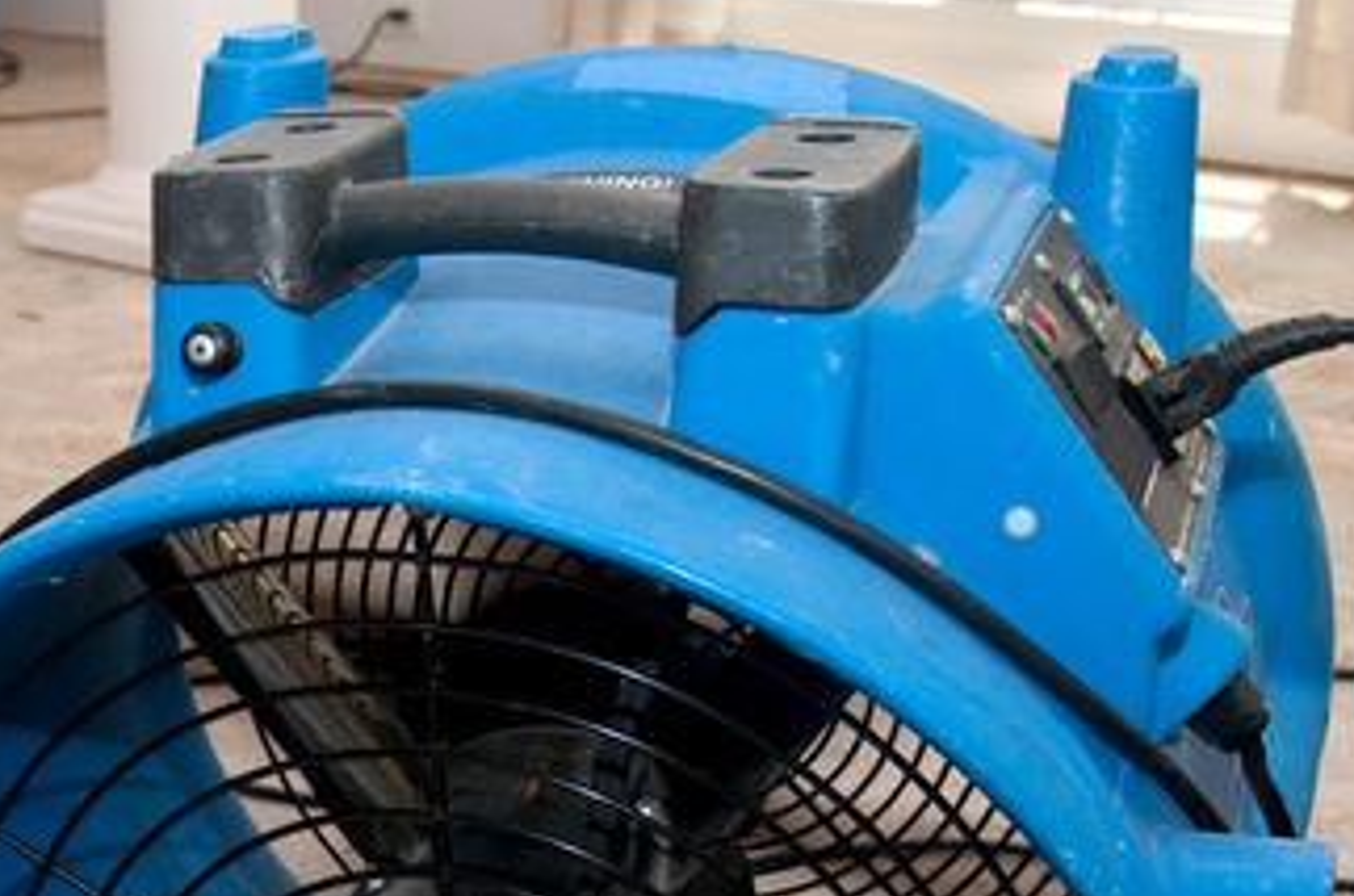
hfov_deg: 27.3
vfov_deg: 18.7
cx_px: 88
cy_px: 833
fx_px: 2665
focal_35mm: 71
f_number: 3.5
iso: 200
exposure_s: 1/20
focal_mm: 18
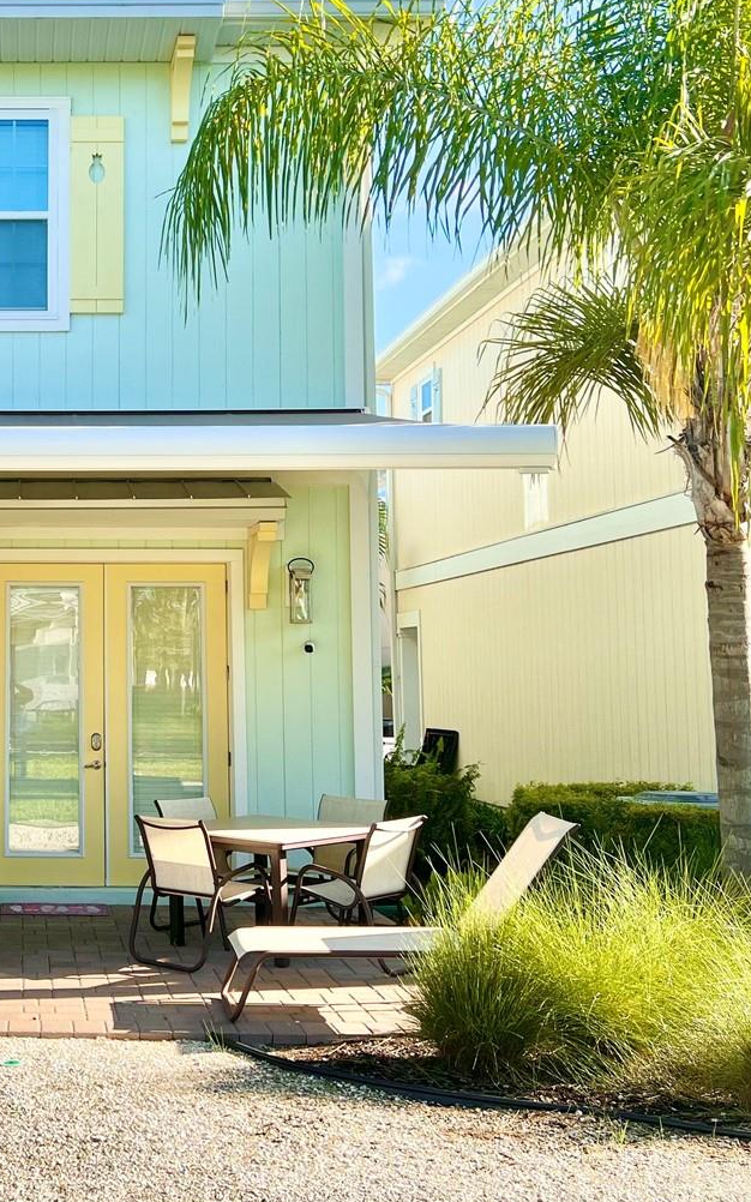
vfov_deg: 45.2
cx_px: 1
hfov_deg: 27.5
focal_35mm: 44
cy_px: 551
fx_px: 1441
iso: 50
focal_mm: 5.7
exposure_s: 1/1553
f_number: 1.5
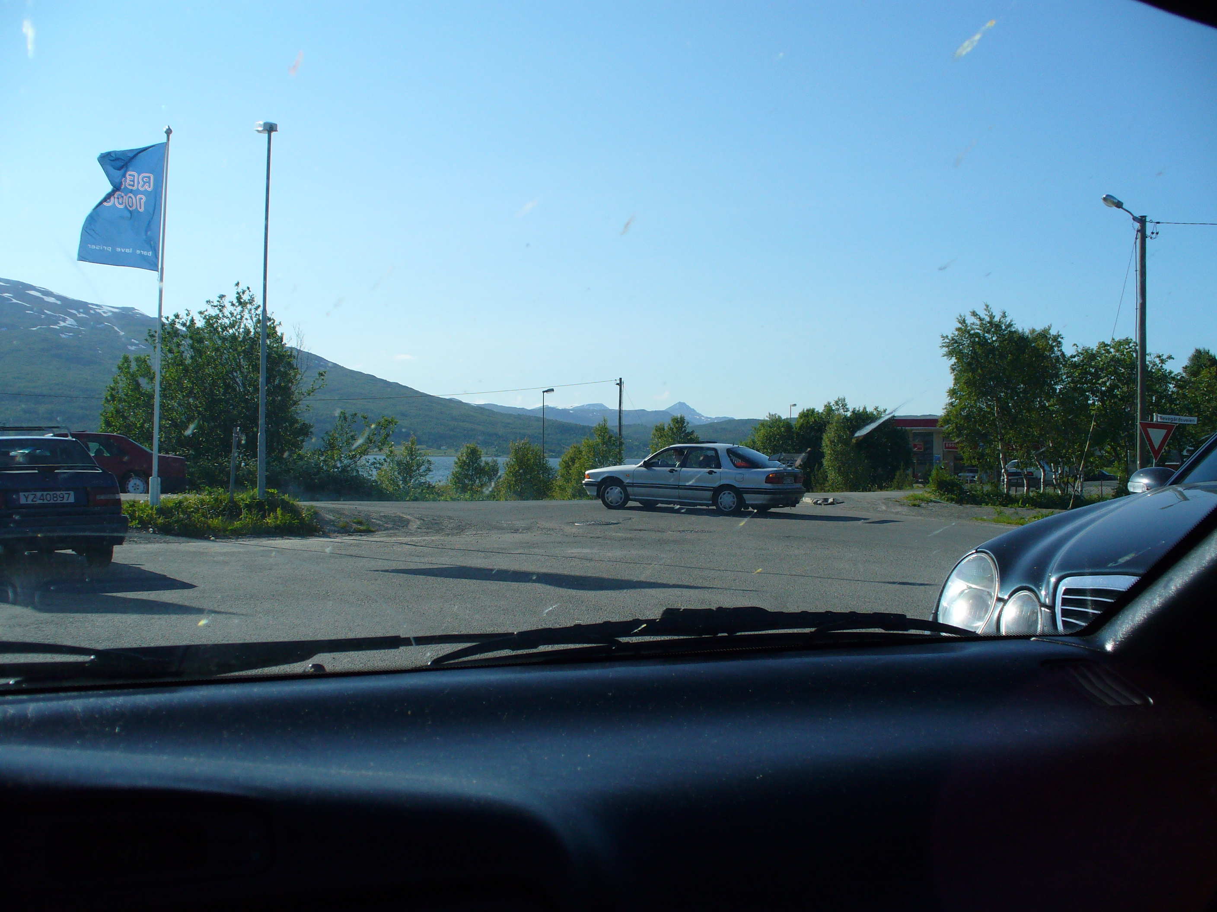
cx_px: 608
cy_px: 456
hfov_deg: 50.1
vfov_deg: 38.7
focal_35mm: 37
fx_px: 1301
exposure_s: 1/400
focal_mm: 6.1
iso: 80
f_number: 5.6
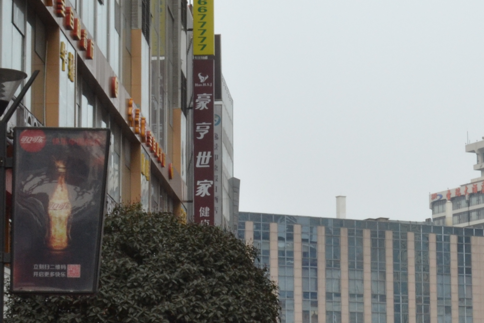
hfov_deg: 16.6
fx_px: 1640
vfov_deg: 11.2
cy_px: 235
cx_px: 432
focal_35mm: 122
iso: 400
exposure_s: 1/80
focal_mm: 28
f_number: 18
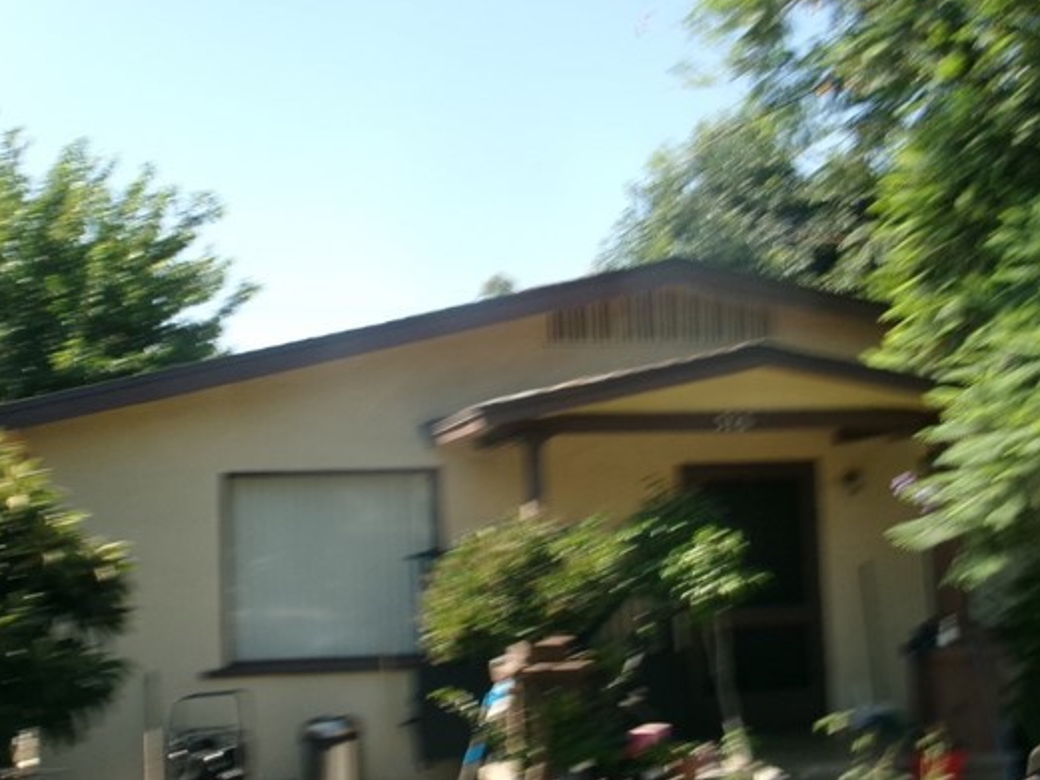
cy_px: 385
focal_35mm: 55
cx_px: 525
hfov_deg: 34.9
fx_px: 1653
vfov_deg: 26.6
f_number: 10.8
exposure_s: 1/52
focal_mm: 5.1
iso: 100
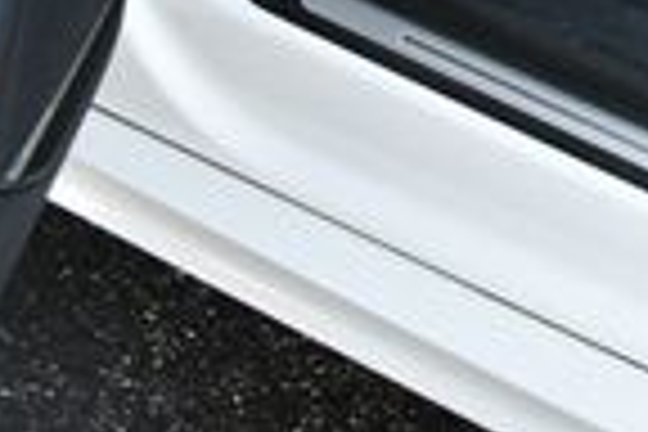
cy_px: -526
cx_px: 1390
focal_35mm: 160
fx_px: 2880
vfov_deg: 8.0
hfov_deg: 11.3
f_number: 3.5
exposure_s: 1/250
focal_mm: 18
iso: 400
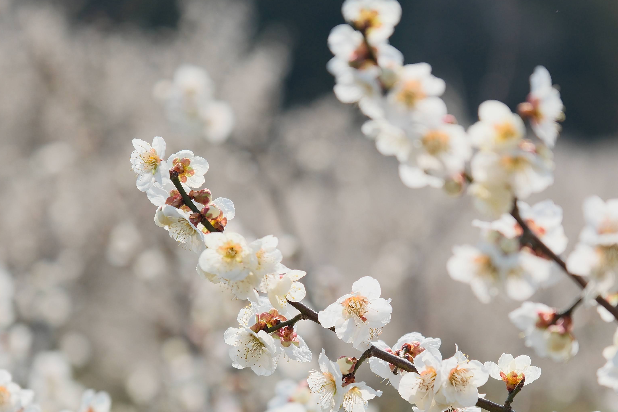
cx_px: 338
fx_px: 2266
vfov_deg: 10.4
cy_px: 303
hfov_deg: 15.5
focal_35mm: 132
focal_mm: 55
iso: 500
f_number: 2.8
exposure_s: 1/2400
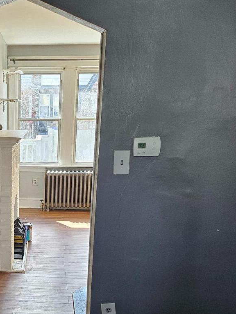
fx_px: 436
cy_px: 235
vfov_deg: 38.6
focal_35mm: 48
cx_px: 12
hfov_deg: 28.7
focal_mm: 5
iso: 125
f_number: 1.8
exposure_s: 1/180
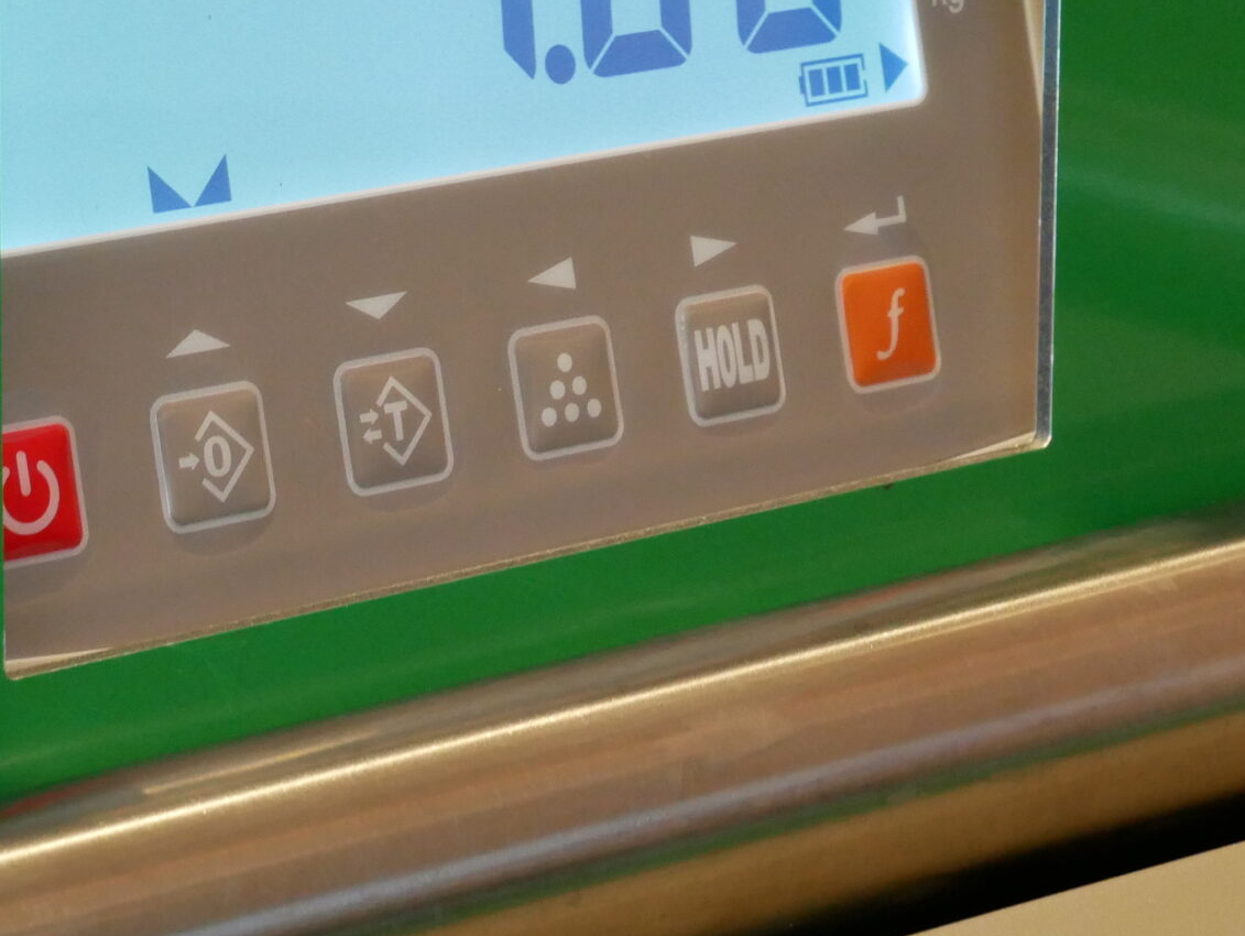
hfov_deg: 10.9
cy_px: -73
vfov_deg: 8.2
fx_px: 6515
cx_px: 916
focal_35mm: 181
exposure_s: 1/100
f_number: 5.5
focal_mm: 40
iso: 2000
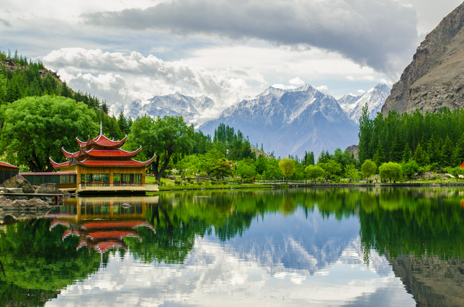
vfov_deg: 18.1
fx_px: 965
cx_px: 232
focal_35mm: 75
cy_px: 154
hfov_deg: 27.0
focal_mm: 50
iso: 250
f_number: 11
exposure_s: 1/250
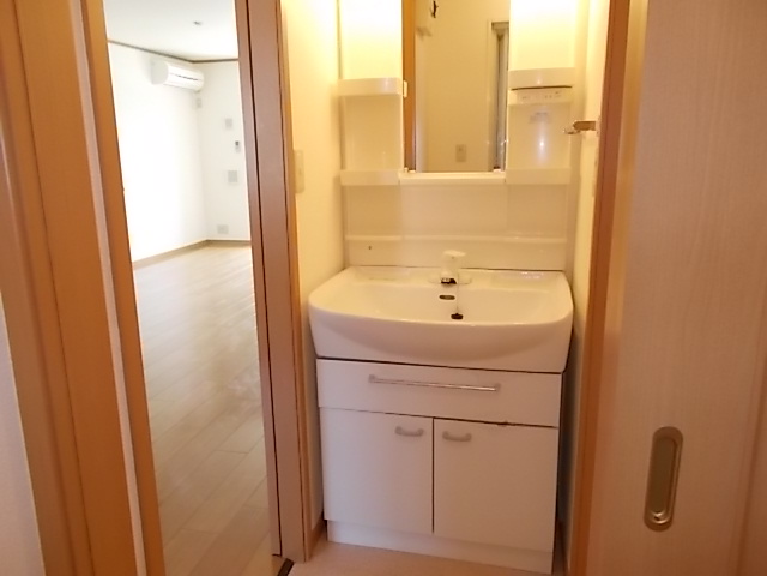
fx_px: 576
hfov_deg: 67.3
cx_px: 384
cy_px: 288
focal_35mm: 26
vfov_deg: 53.1
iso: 200
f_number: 3.2
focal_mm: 4.6
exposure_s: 1/25
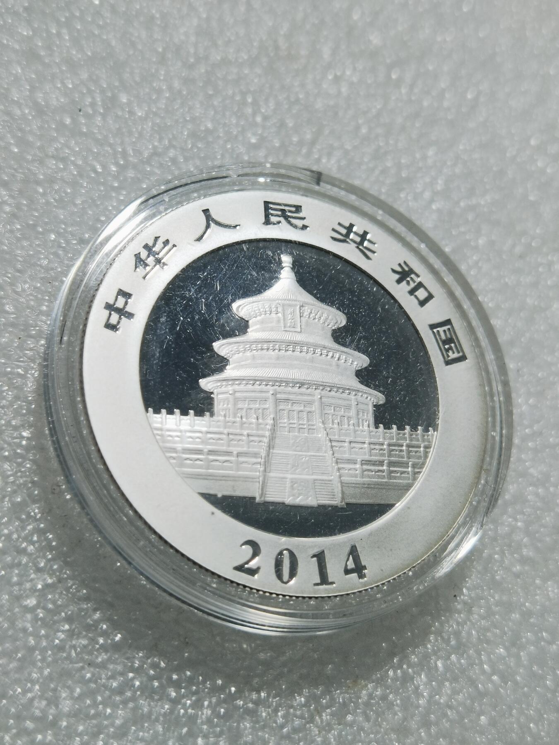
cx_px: 280
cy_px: 372
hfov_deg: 26.6
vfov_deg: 34.9
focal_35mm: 55
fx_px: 1184
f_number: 1.9
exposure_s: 1/124
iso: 50
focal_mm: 6.67
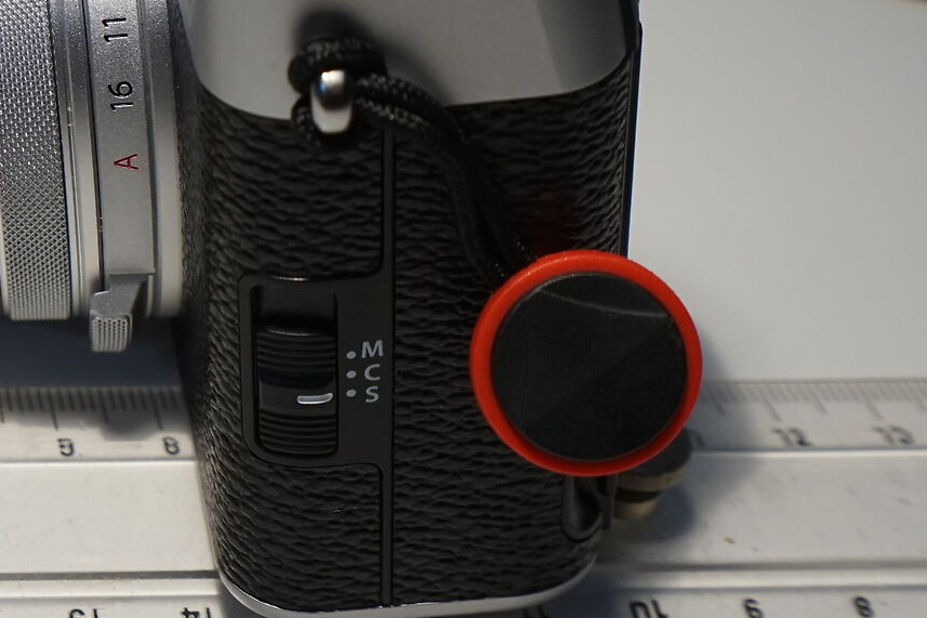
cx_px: -217
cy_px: 39
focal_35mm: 98
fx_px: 2523
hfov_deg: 19.5
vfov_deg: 13.8
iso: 1250
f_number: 10
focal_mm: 35
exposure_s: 1/60
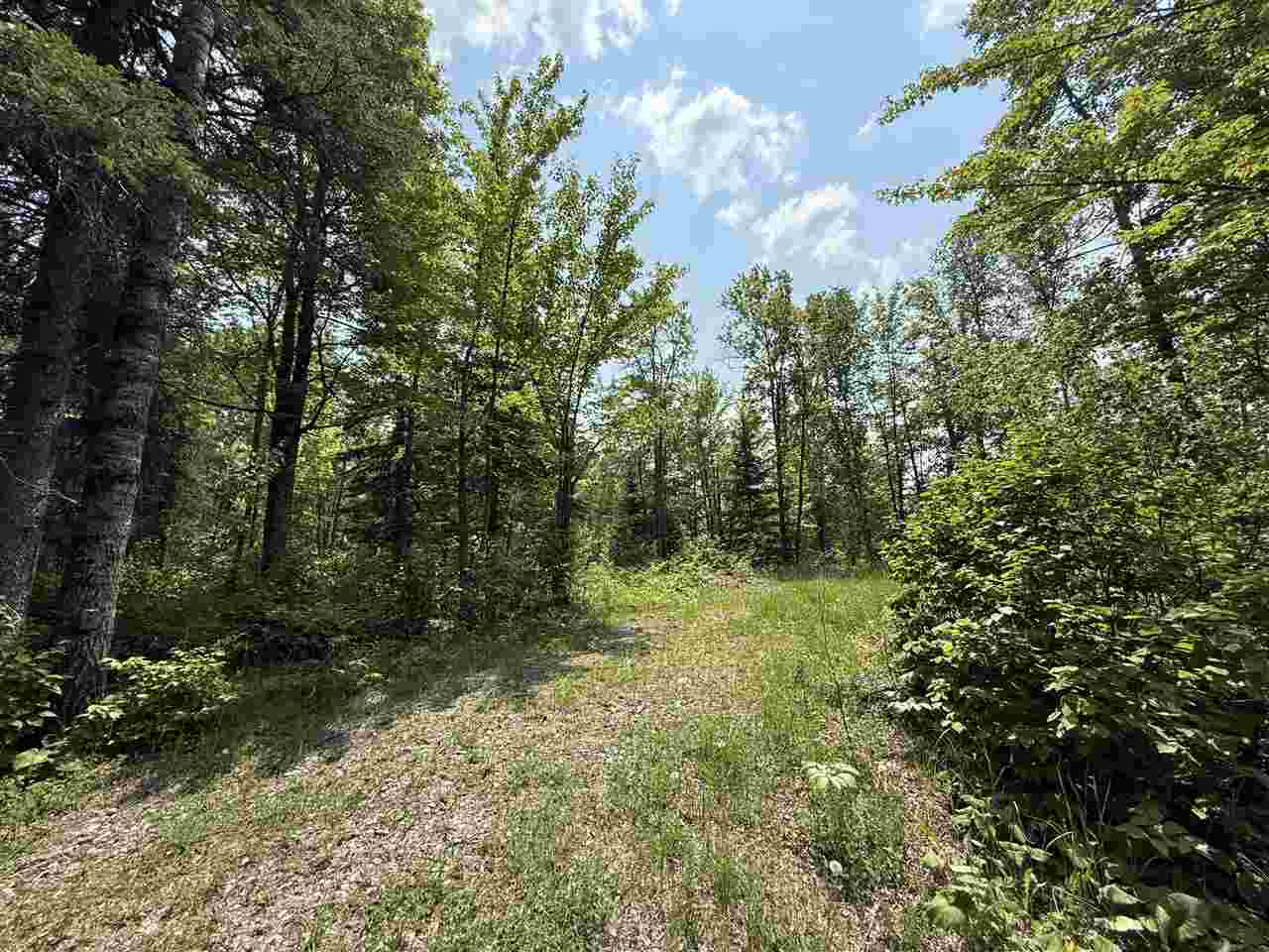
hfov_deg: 102.1
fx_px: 513
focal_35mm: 14
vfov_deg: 85.7
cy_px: 476
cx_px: 634
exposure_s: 1/2320
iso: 64
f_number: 2.2
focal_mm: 2.22
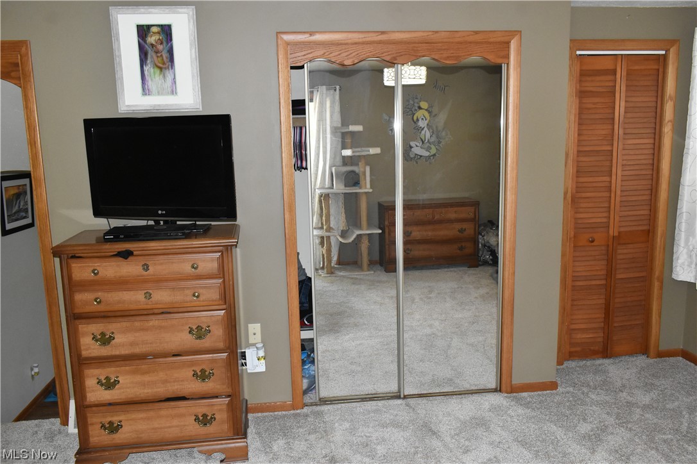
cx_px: 348
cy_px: 232
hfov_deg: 61.9
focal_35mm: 30
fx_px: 581
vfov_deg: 43.6
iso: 2500
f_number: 7.1
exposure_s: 1/60
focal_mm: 20
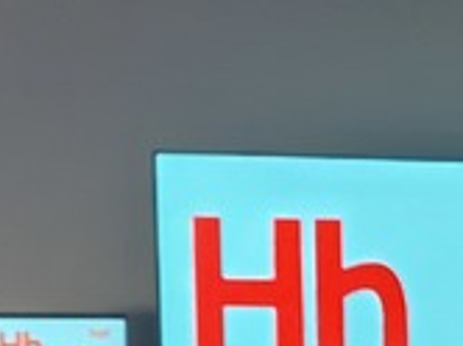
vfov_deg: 9.8
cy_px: 670
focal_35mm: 142
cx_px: 655
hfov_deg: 13.3
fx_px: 1897
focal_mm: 6.3
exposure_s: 1/120
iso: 800
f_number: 1.7
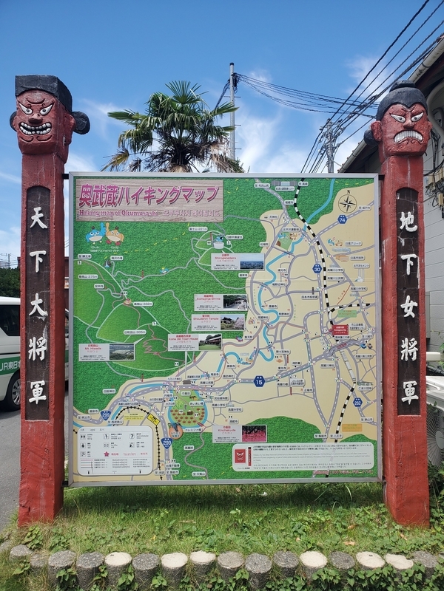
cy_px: 296
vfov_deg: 67.3
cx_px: 222
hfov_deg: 53.1
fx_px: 445
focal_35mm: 26
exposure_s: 1/1182
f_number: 2.4
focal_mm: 4.3
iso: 50
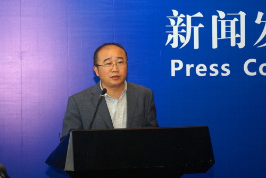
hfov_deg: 19.4
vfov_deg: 13.1
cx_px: 133
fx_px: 776
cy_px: 89
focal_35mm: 105
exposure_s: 1/125
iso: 400
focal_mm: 70
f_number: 5.6
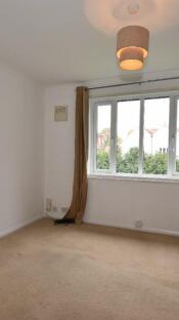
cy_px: 161
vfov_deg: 76.4
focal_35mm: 24
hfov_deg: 47.6
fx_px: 203
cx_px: 88
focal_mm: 10
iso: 640
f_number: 5.6
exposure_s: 1/125
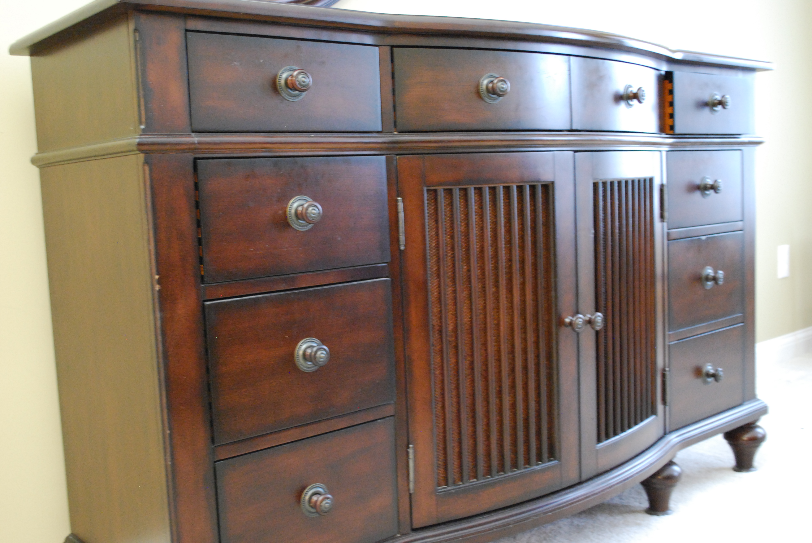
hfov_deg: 49.5
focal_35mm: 39
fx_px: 881
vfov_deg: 34.3
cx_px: 406
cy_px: 272
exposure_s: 1/5
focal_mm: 26
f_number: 4.2
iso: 1600
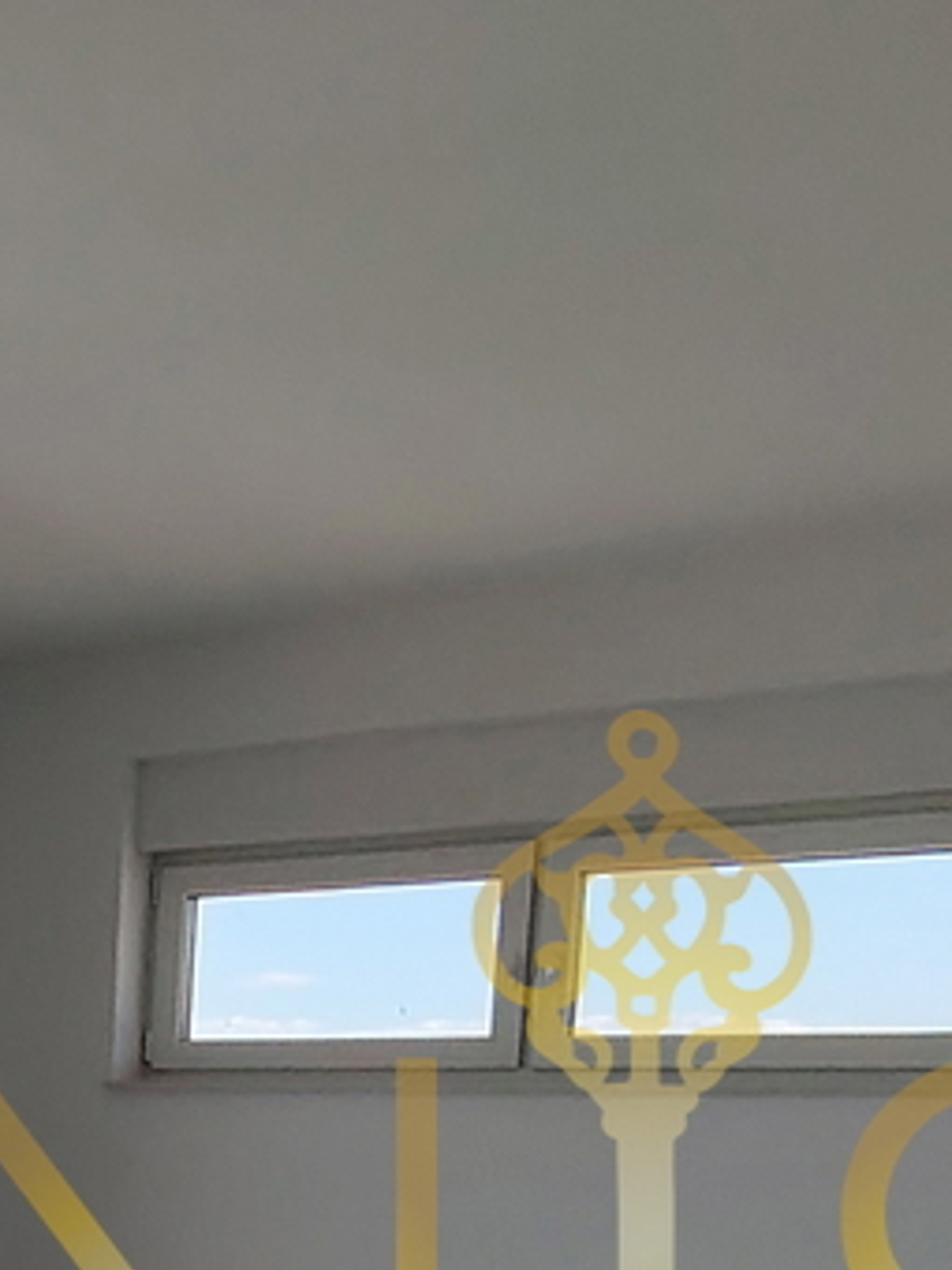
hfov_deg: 24.3
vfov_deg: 31.7
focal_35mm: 54
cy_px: 1378
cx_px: -224
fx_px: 1980
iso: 100
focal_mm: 1.43
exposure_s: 1/586
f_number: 2.2
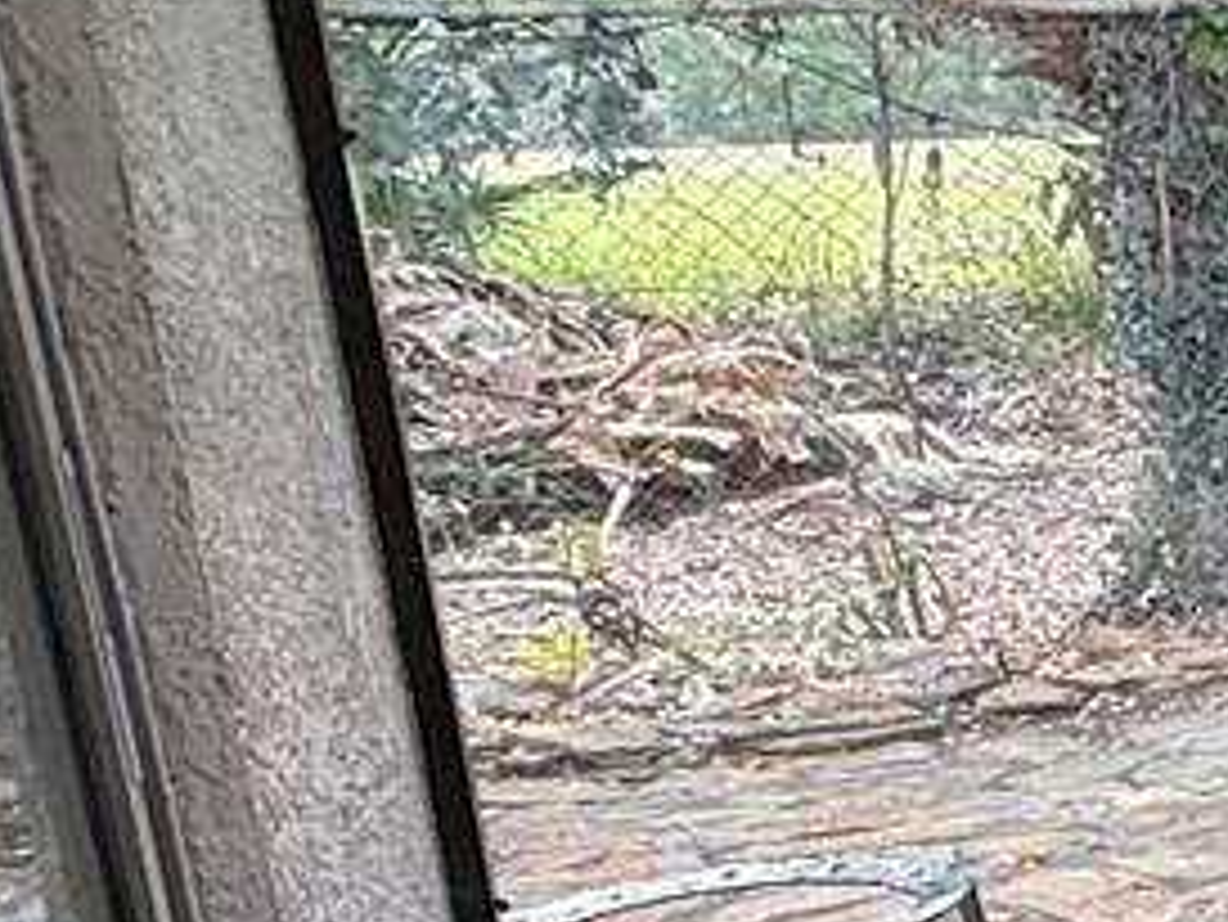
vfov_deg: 18.0
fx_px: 2910
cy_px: 621
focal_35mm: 82
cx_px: 3180
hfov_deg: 13.7
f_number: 2.2
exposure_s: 1/99
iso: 80
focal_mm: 2.22
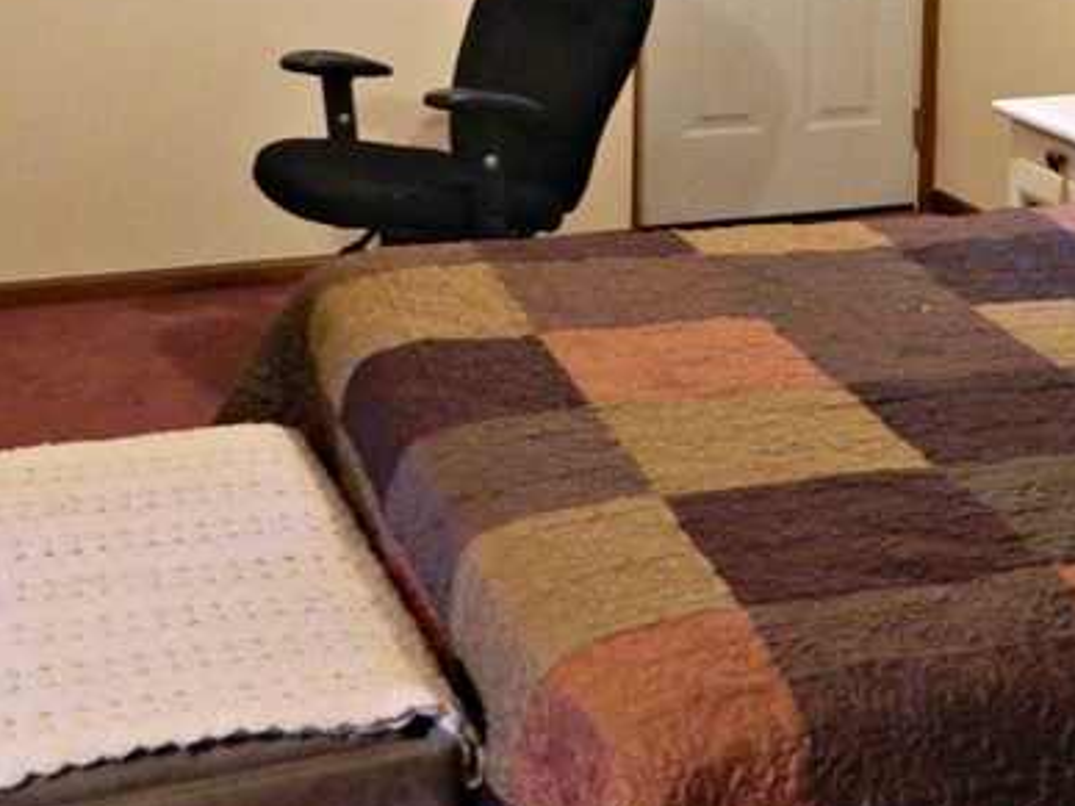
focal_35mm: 66
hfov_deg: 28.7
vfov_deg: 21.6
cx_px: 881
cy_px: 47
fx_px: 2050
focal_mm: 4.5
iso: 400
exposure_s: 1/6
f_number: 3.1
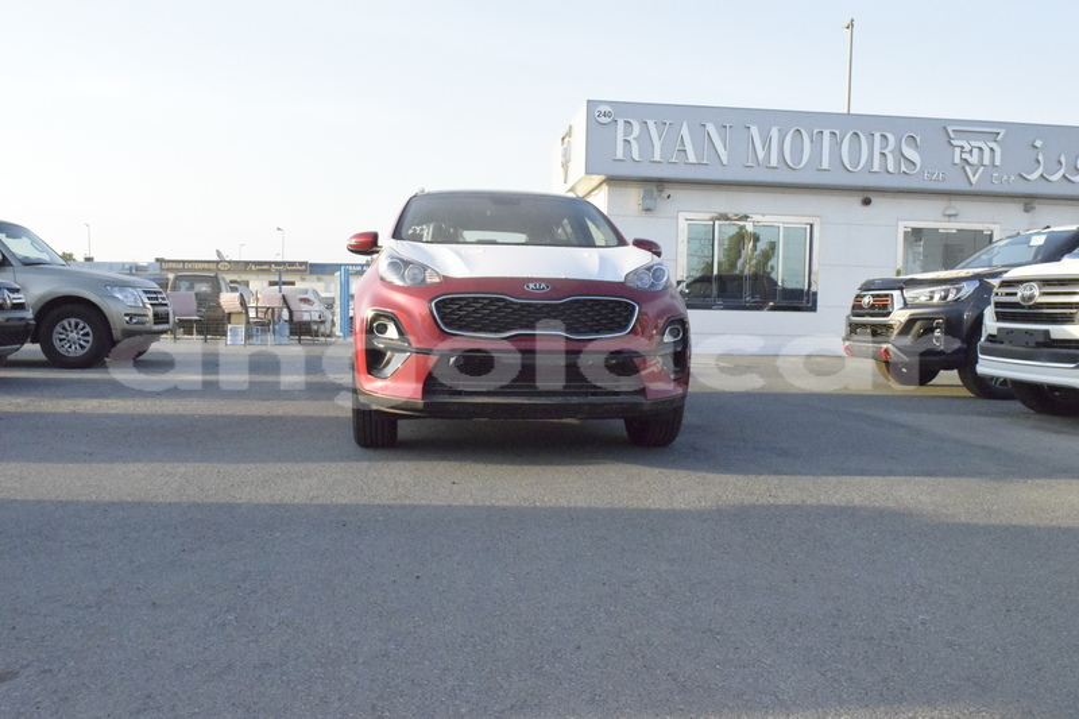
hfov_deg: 61.9
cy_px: 360
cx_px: 540
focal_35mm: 30
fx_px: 899
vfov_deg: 43.6
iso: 12800
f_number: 11
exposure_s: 1/3200
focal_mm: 20
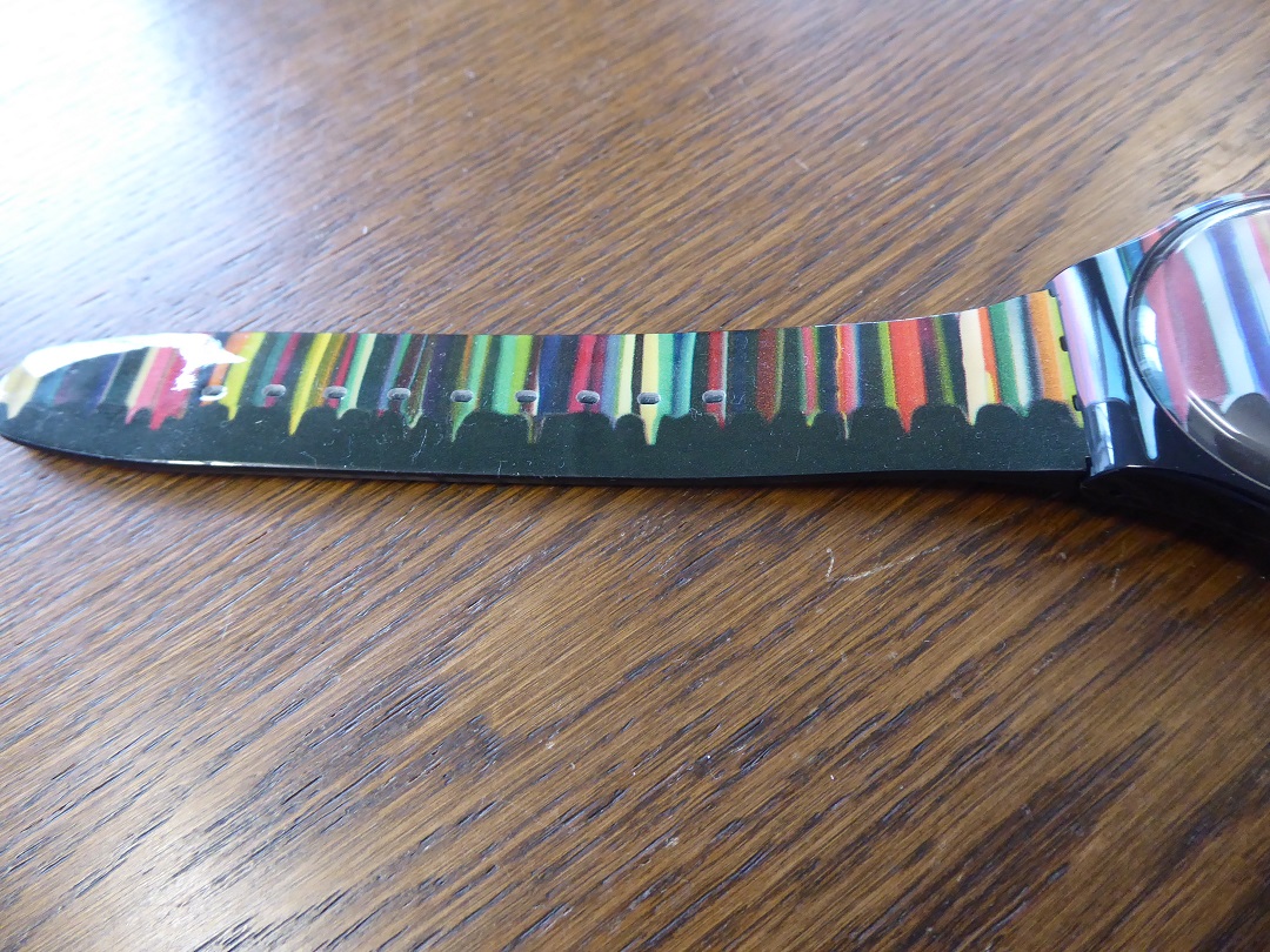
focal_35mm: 25
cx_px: 635
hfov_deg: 69.4
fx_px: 917
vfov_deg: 54.9
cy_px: 476
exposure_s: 1/30
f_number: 3.3
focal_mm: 4.3
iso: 400
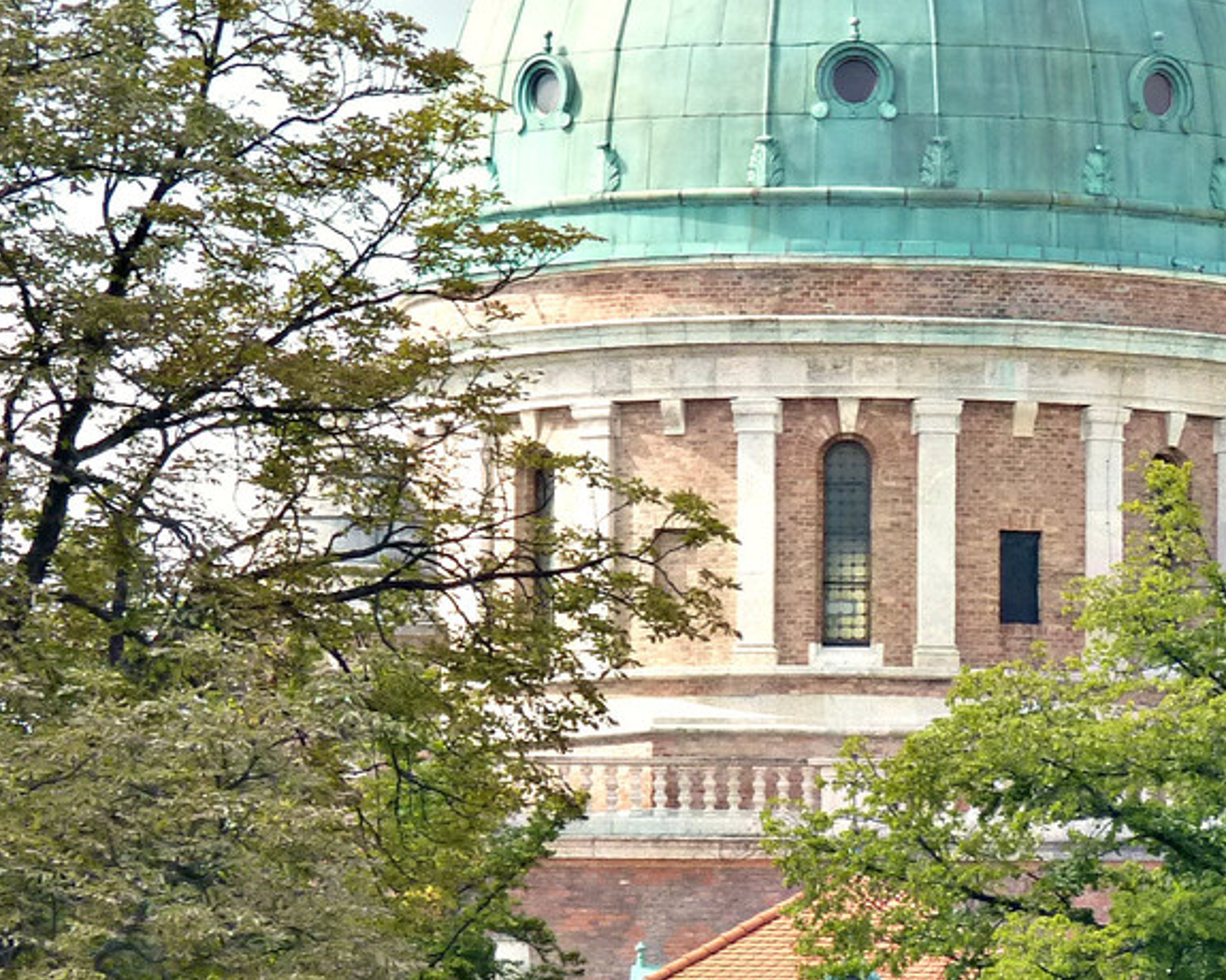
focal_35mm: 604
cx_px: 778
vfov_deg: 2.6
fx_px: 21916
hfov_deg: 3.2
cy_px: 422
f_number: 4
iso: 250
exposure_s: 1/500
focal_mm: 49.3
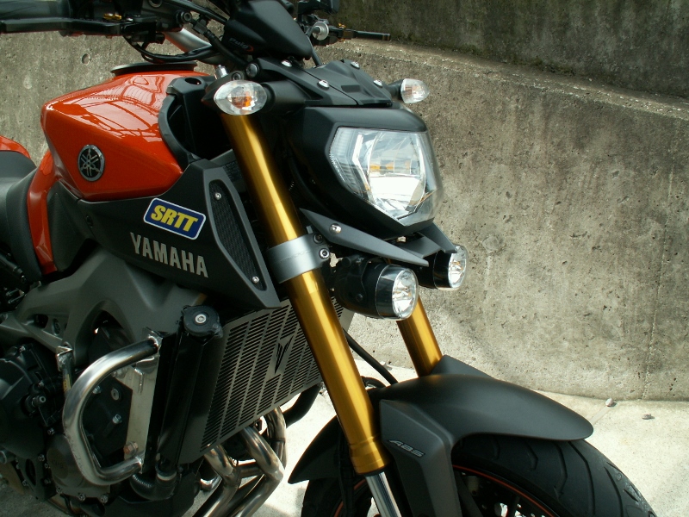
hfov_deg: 52.6
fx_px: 697
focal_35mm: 35
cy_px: 258
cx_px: 344
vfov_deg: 40.7
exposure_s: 1/100
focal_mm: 5.86
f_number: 4
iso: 50
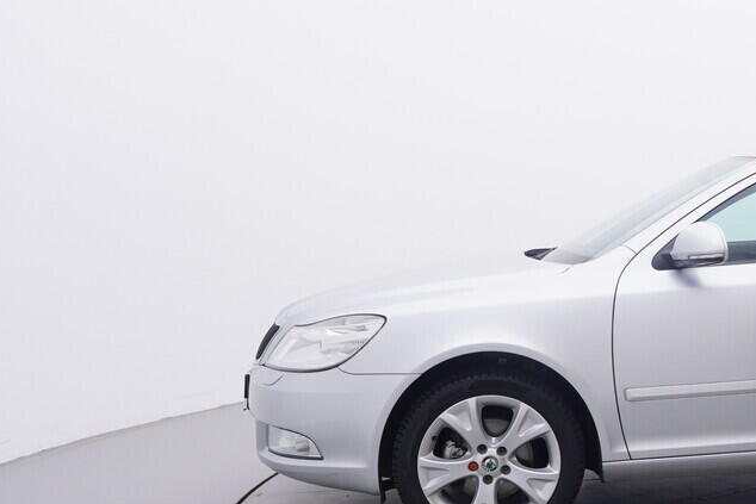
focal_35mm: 51
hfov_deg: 34.8
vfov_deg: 26.3
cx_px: 774
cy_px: 325
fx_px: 1074
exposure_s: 1/80
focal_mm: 15
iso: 200
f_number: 5
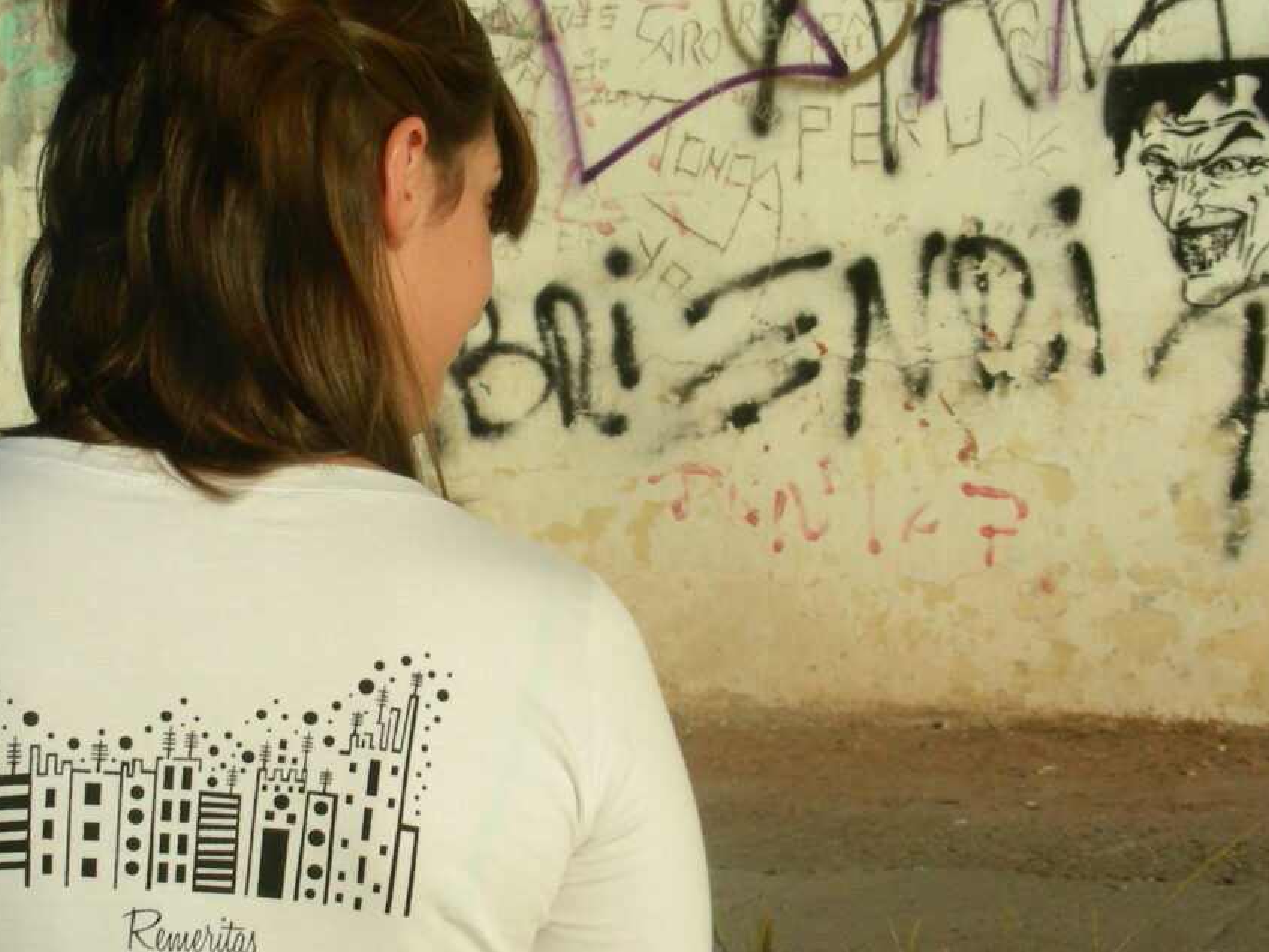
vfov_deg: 21.0
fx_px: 2566
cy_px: 500
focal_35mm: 70
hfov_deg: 27.7
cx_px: 540
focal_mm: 9.7
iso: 50
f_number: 5.6
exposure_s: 1/606
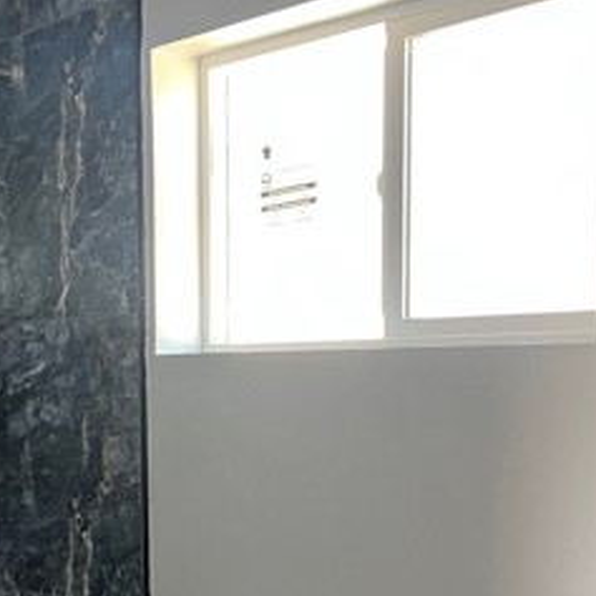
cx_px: 40
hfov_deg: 26.6
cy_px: 478
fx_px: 1208
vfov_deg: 27.2
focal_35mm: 62
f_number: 1.6
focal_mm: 5.1
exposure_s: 1/60
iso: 160
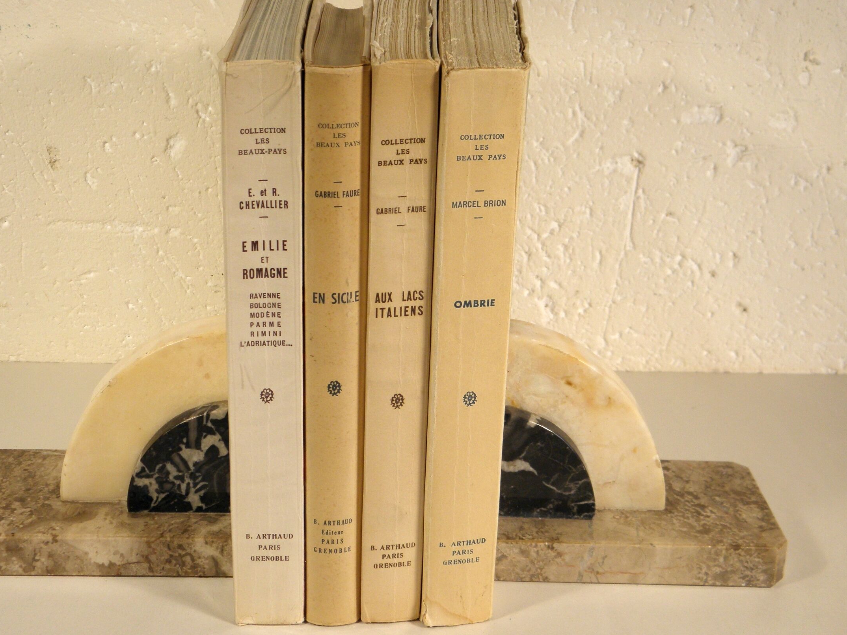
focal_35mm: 56
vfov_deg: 26.1
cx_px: 389
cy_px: 315
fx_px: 1370
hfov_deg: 34.3
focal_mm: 8.6
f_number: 3.9
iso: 100
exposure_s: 1/80
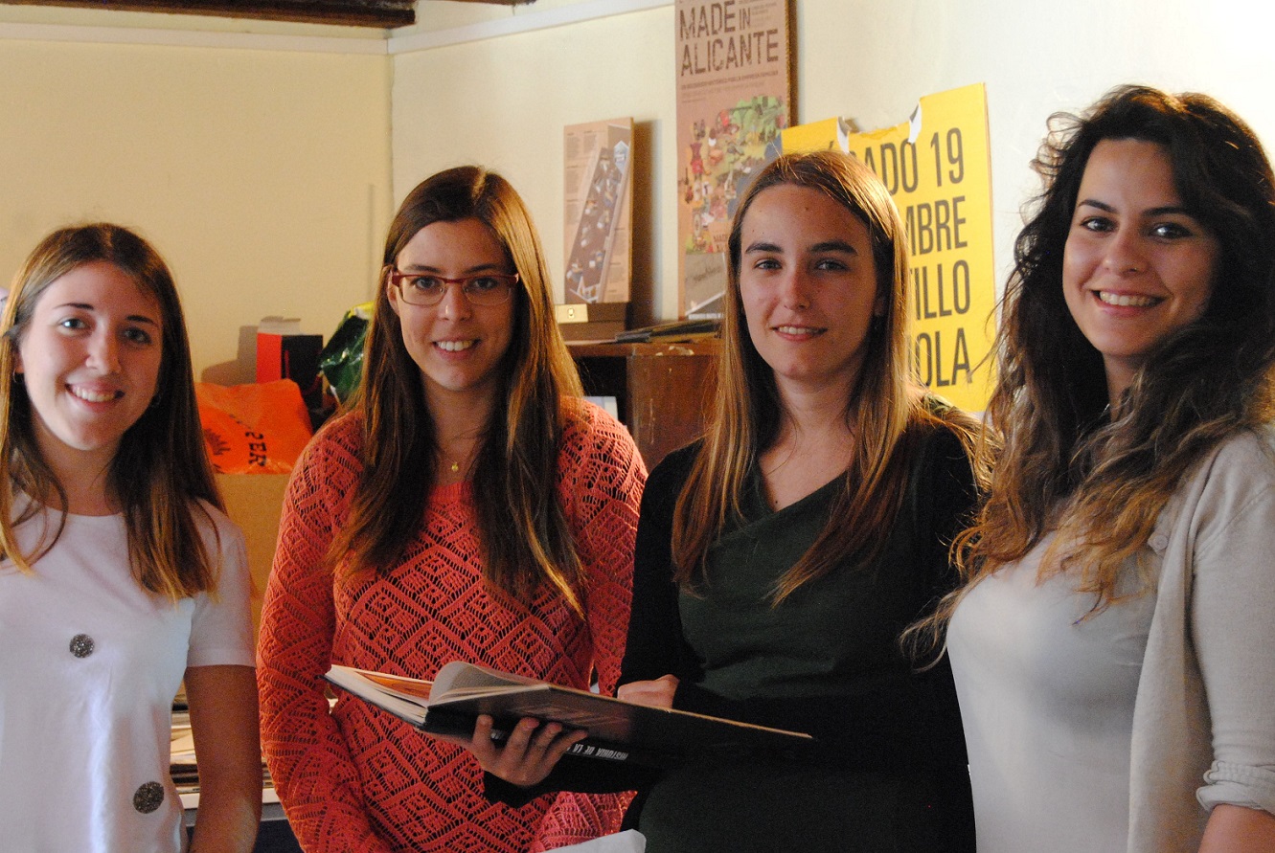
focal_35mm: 69
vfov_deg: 19.8
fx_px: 2447
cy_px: 426
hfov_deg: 29.2
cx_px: 638
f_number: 5.3
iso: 1600
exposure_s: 1/10
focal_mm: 46
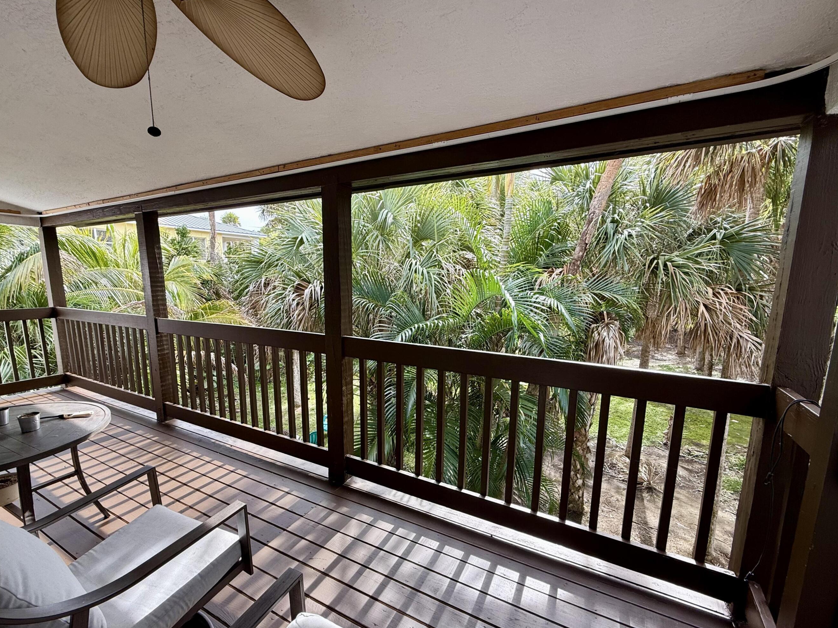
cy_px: 336
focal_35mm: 16
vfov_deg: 78.0
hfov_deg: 94.4
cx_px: 396
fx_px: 387
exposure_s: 1/164
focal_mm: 2.22
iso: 50
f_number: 2.2
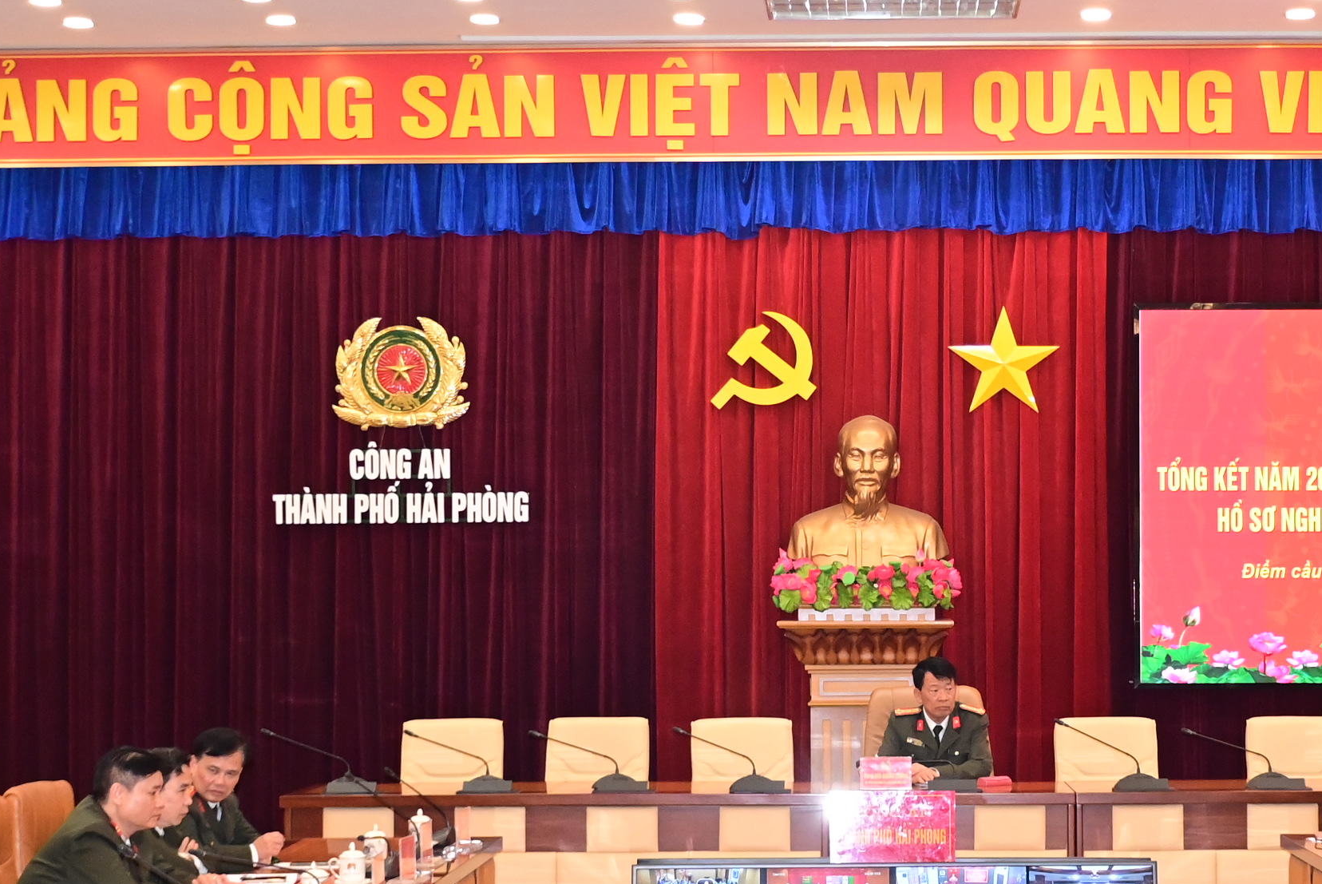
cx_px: 884
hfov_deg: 25.2
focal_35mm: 80
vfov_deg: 17.0
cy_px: 619
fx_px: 2940
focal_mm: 30
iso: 2500
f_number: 4
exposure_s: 1/200
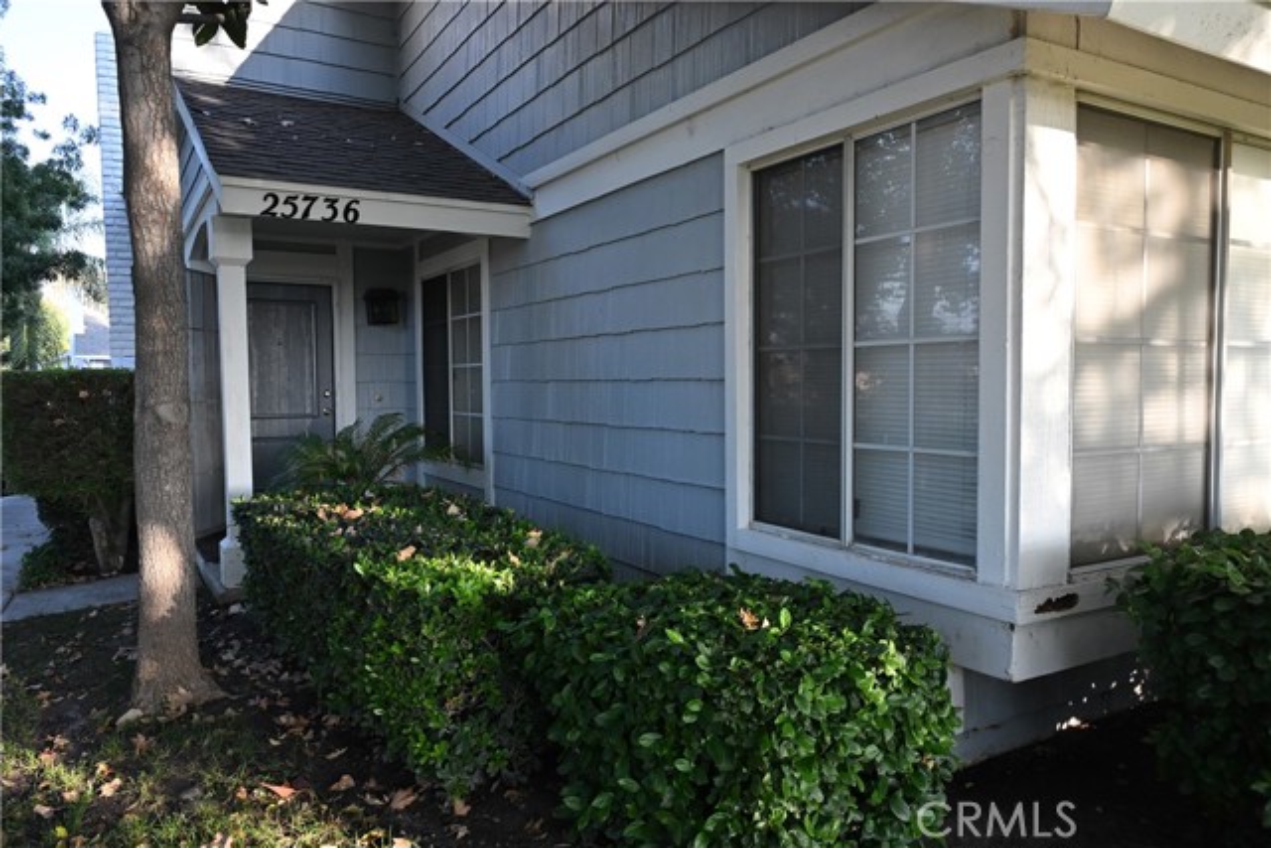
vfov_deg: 49.6
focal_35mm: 26
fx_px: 918
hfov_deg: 69.4
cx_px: 636
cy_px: 424
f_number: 11
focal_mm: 26
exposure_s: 1/320
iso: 3200
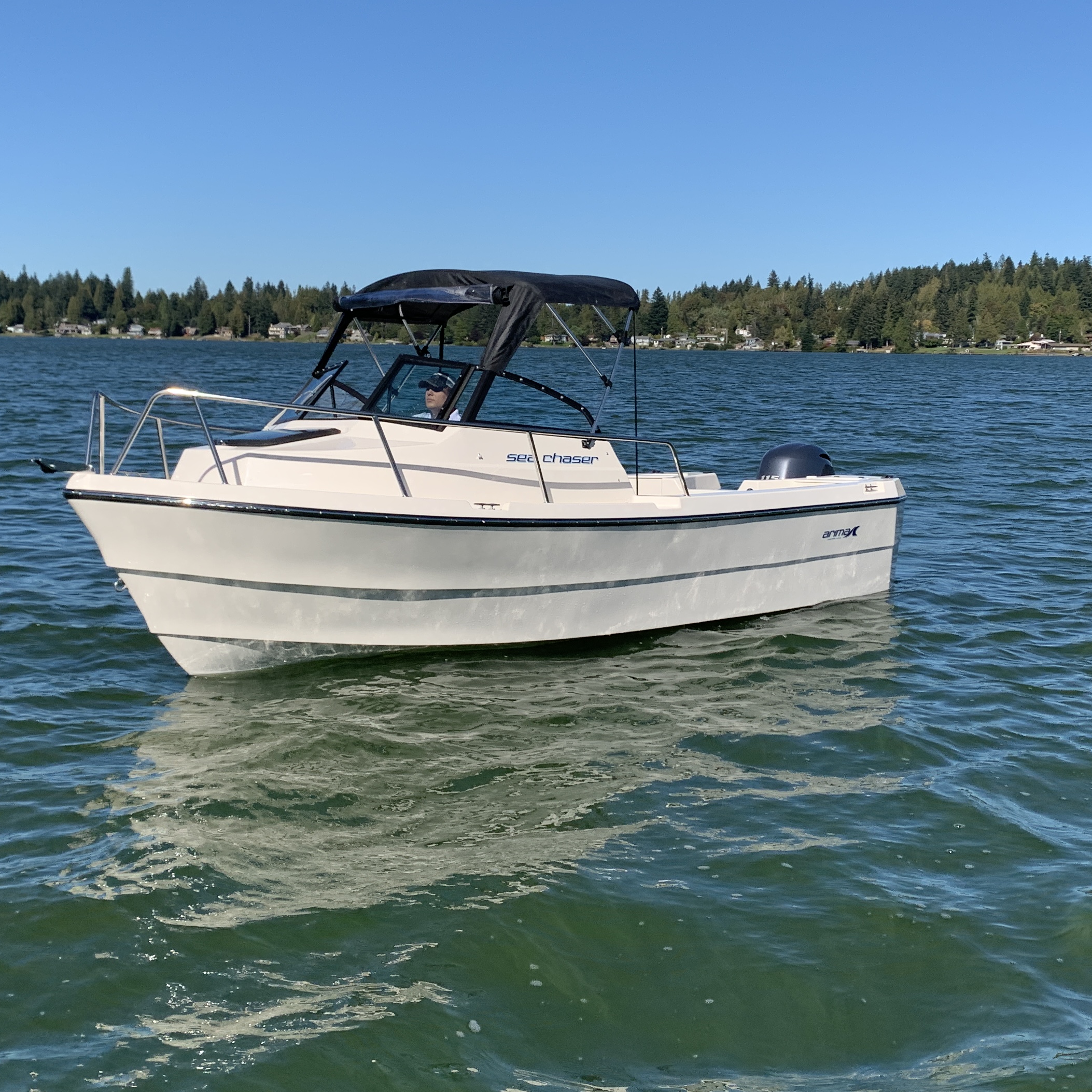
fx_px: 1570
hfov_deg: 38.3
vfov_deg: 38.3
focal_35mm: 44
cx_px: 577
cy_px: 481
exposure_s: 1/2611
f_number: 1.8
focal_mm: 4.25
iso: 25
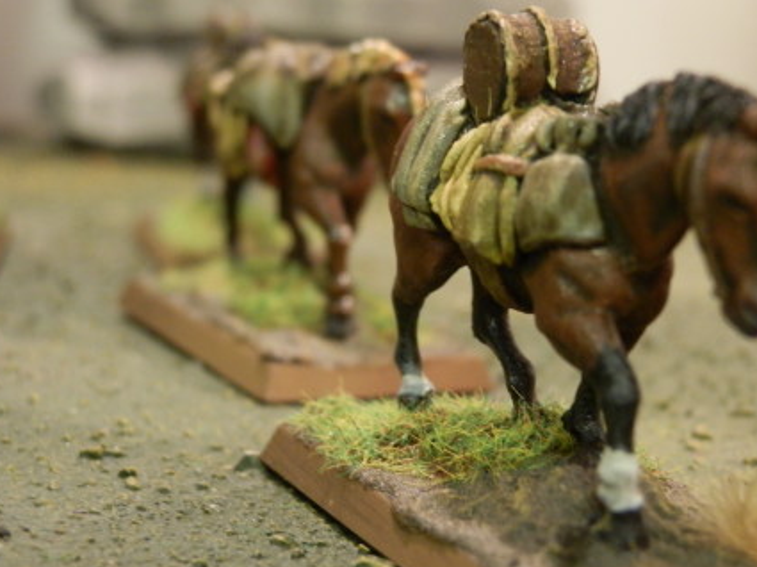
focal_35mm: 77
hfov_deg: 25.3
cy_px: 259
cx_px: 424
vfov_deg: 19.1
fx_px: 1682
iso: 250
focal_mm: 10.99
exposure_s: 1/8
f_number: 3.7
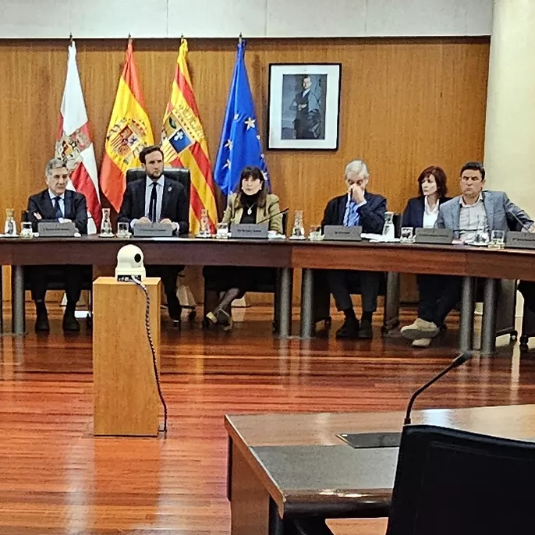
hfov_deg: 25.4
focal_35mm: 67
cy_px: 370
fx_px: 1172
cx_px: 137
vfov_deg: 25.5
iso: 400
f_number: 2.2
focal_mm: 2.2
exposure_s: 1/33
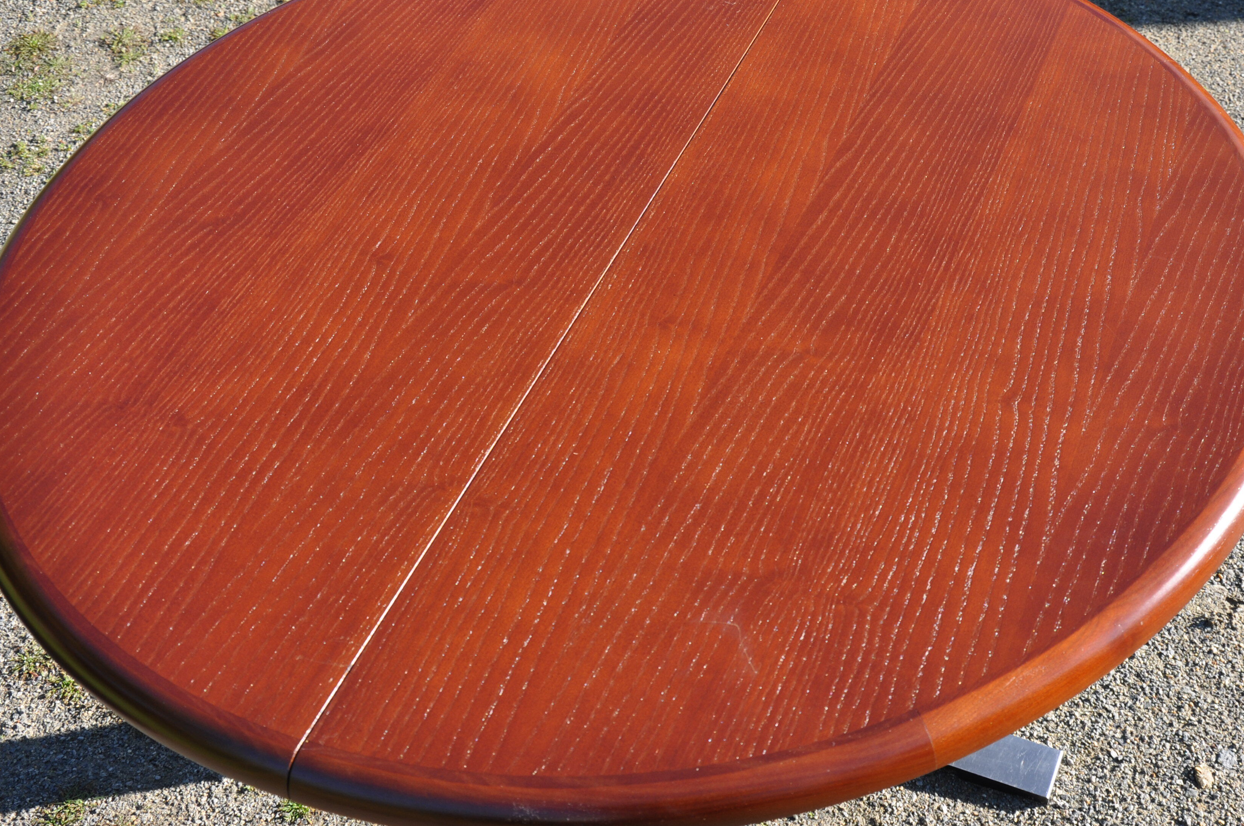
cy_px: 361
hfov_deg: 36.2
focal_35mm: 55
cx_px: 722
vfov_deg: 24.5
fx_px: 1898
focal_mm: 28
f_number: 6.7
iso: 200
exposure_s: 1/180
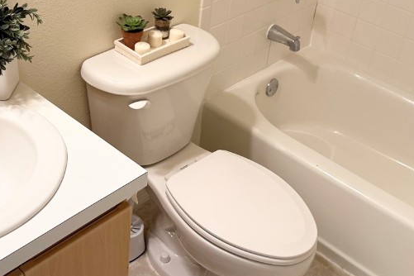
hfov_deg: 38.7
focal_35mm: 51
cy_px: 83
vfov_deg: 26.3
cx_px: 164
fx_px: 586
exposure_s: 1/120
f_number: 1.78
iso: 160
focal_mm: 6.76
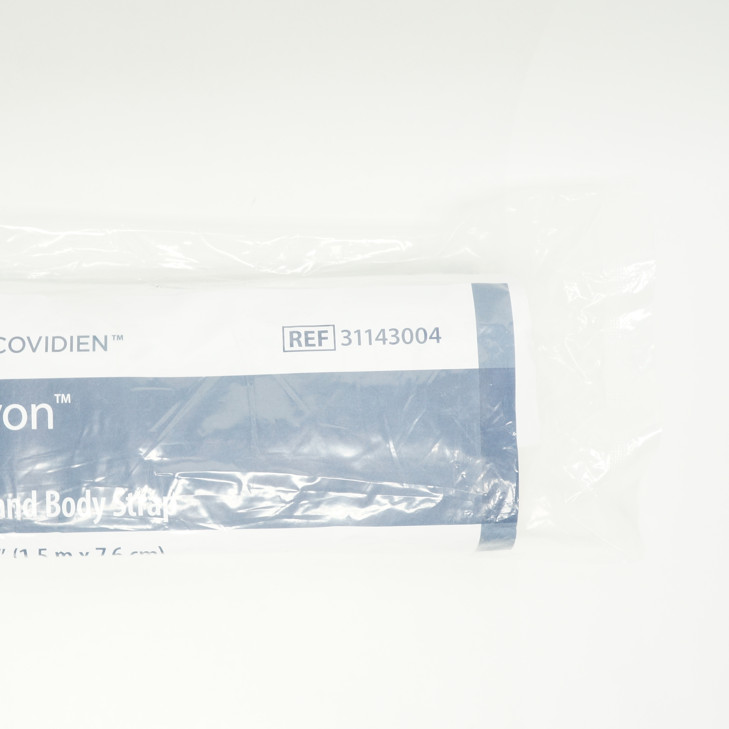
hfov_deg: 34.2
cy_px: 369
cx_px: 188
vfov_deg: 34.9
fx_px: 1159
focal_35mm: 49
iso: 400
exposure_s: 1/15
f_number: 9
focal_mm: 25
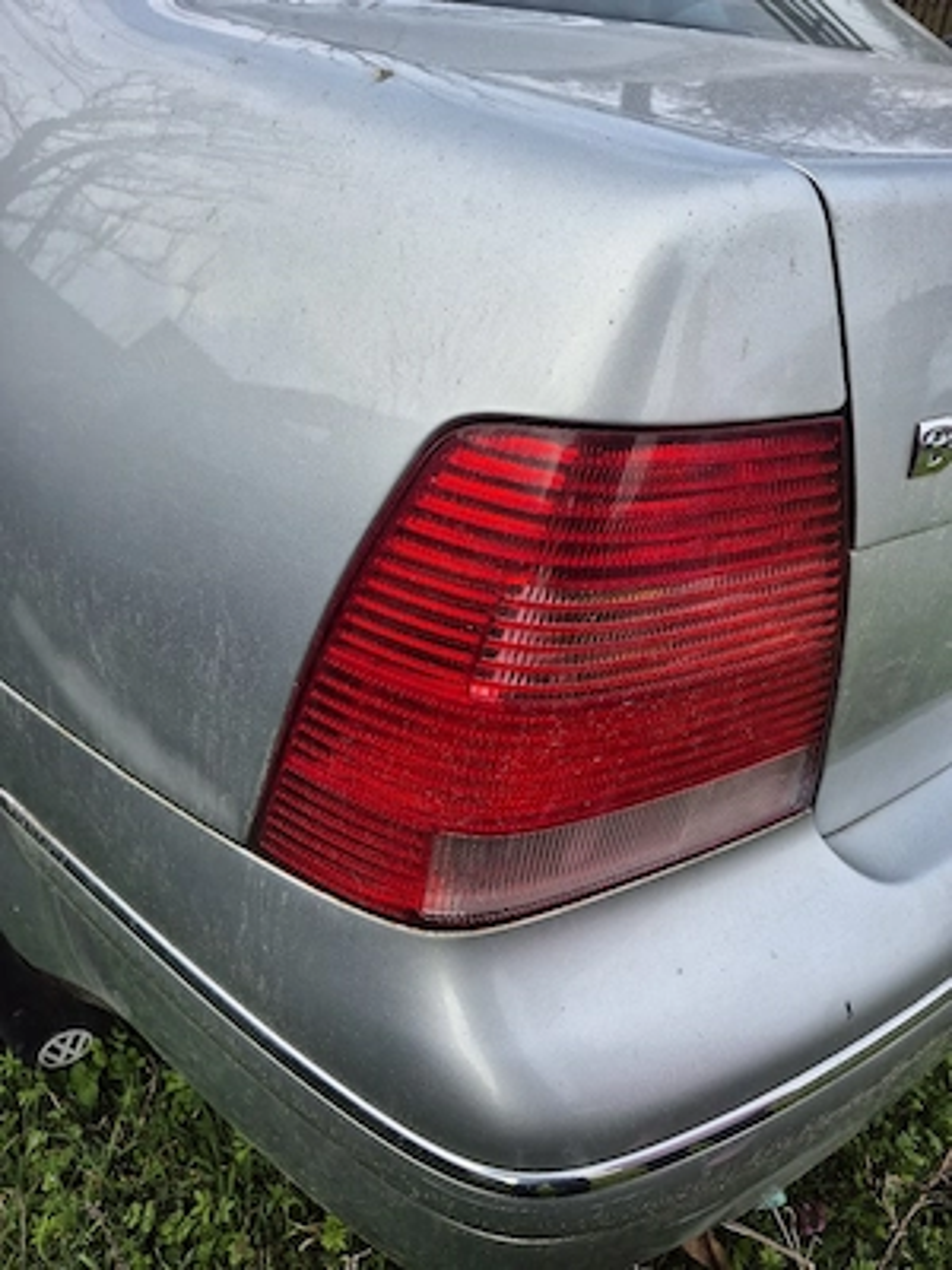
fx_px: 843
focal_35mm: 23
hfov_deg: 58.9
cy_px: 635
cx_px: 476
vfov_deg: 73.9
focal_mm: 5.4
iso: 25
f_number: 1.8
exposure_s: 1/833
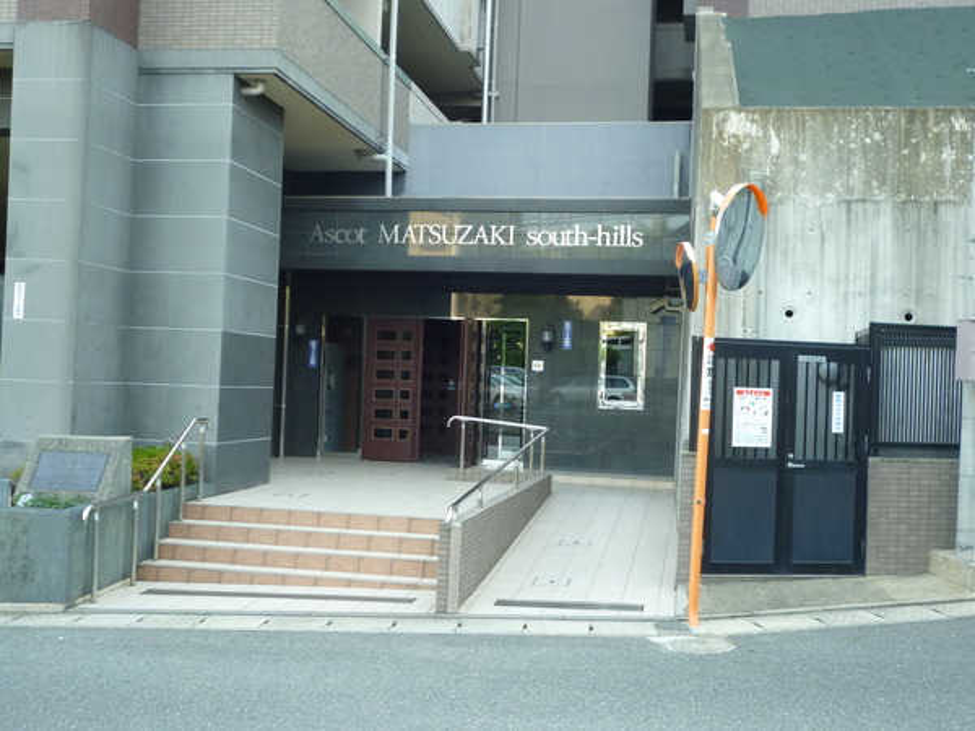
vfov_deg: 35.1
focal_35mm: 41
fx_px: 1155
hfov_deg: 45.8
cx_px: 488
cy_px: 366
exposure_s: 1/60
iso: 160
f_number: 3.7
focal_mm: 7.3
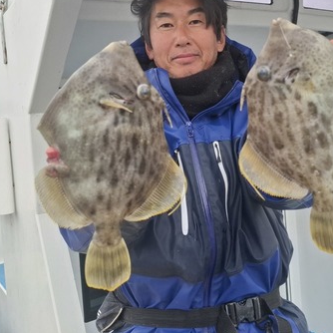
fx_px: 424
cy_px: 130
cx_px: 198
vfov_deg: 42.6
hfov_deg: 42.6
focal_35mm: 39
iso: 50
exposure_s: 1/306
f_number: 1.8
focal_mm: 5.54
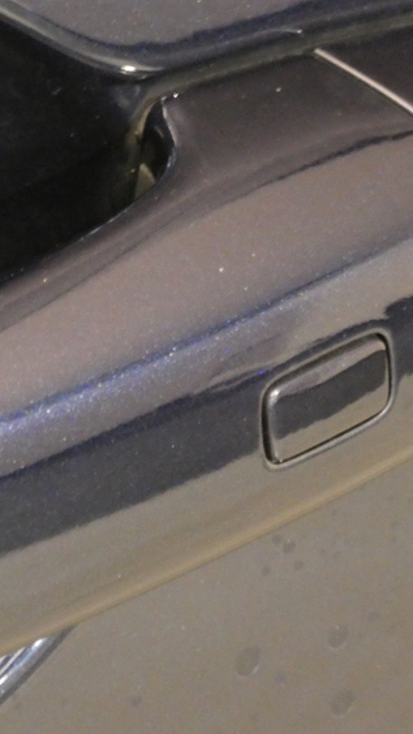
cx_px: 263
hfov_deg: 5.1
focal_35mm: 238
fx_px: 4636
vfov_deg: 9.1
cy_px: 364
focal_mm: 27.5
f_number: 6.3
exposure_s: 1/5
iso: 2000
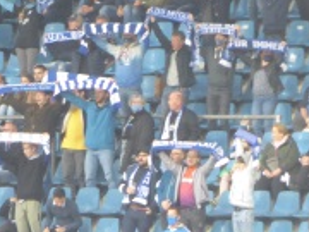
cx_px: 19
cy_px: 89
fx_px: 8944
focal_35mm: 1002
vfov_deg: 1.5
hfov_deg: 2.0
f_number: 6
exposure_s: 1/15
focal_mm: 71.7
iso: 400
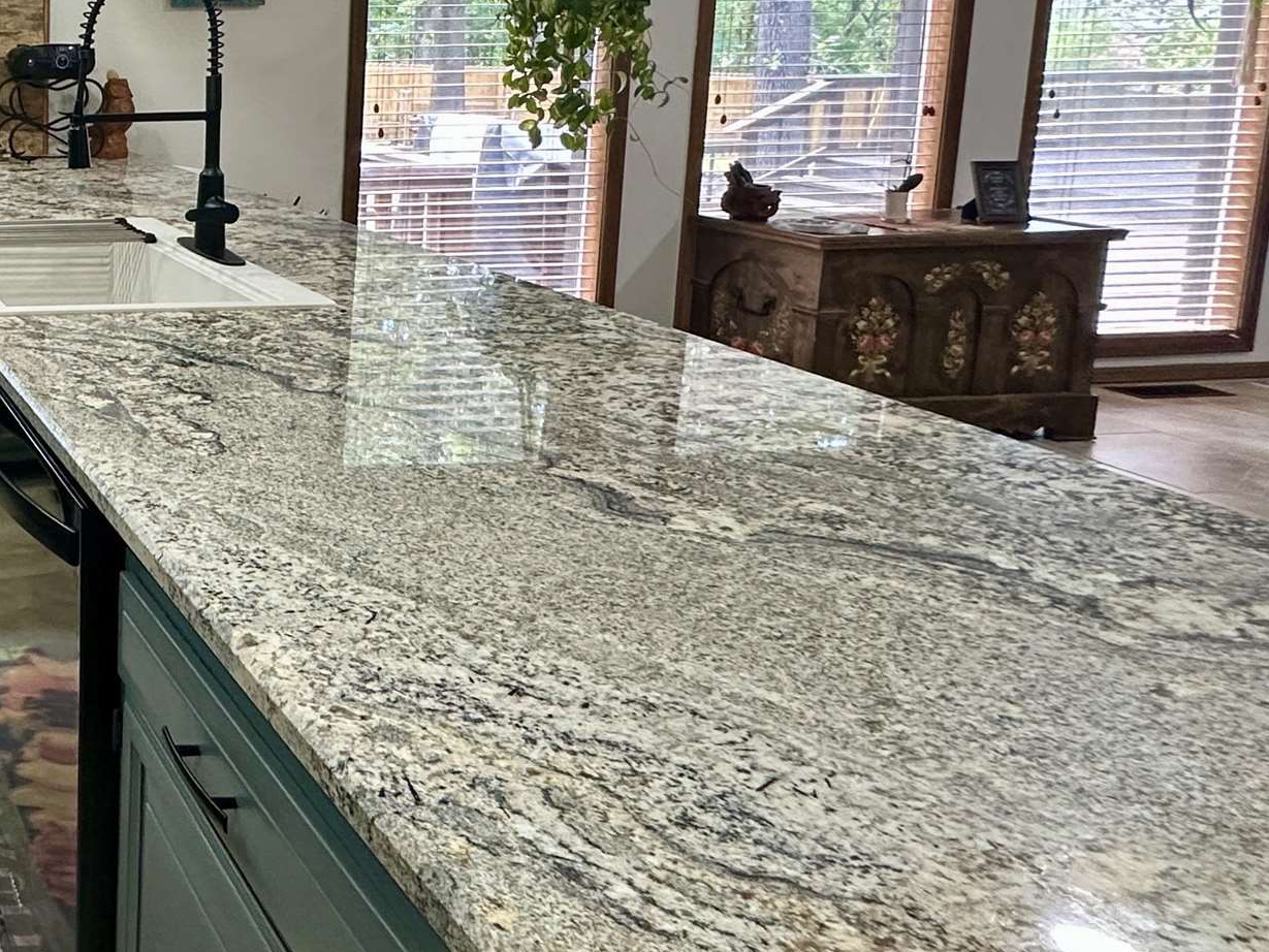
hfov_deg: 39.2
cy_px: 196
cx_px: -232
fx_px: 1283
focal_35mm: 35
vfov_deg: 39.2
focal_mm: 2.22
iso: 200
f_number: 2.2
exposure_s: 1/60
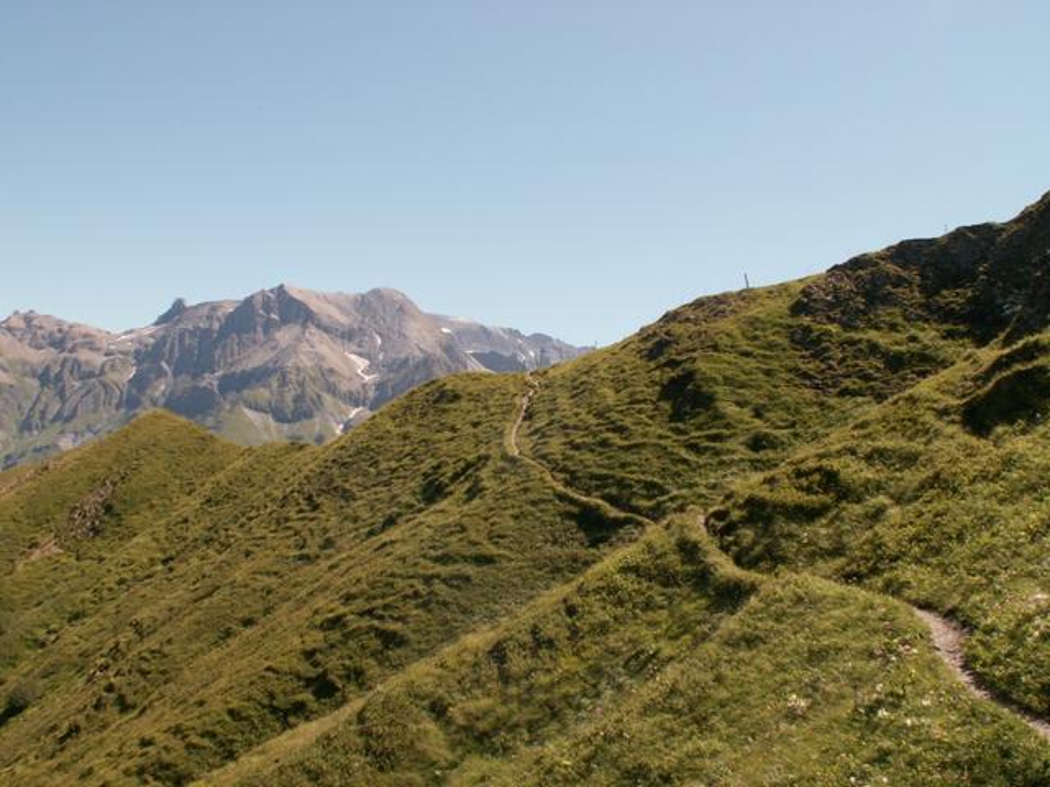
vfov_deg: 40.7
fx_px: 1062
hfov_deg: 52.6
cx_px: 525
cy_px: 394
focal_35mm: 35
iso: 50
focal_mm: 5.86
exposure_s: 1/200
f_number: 5.6
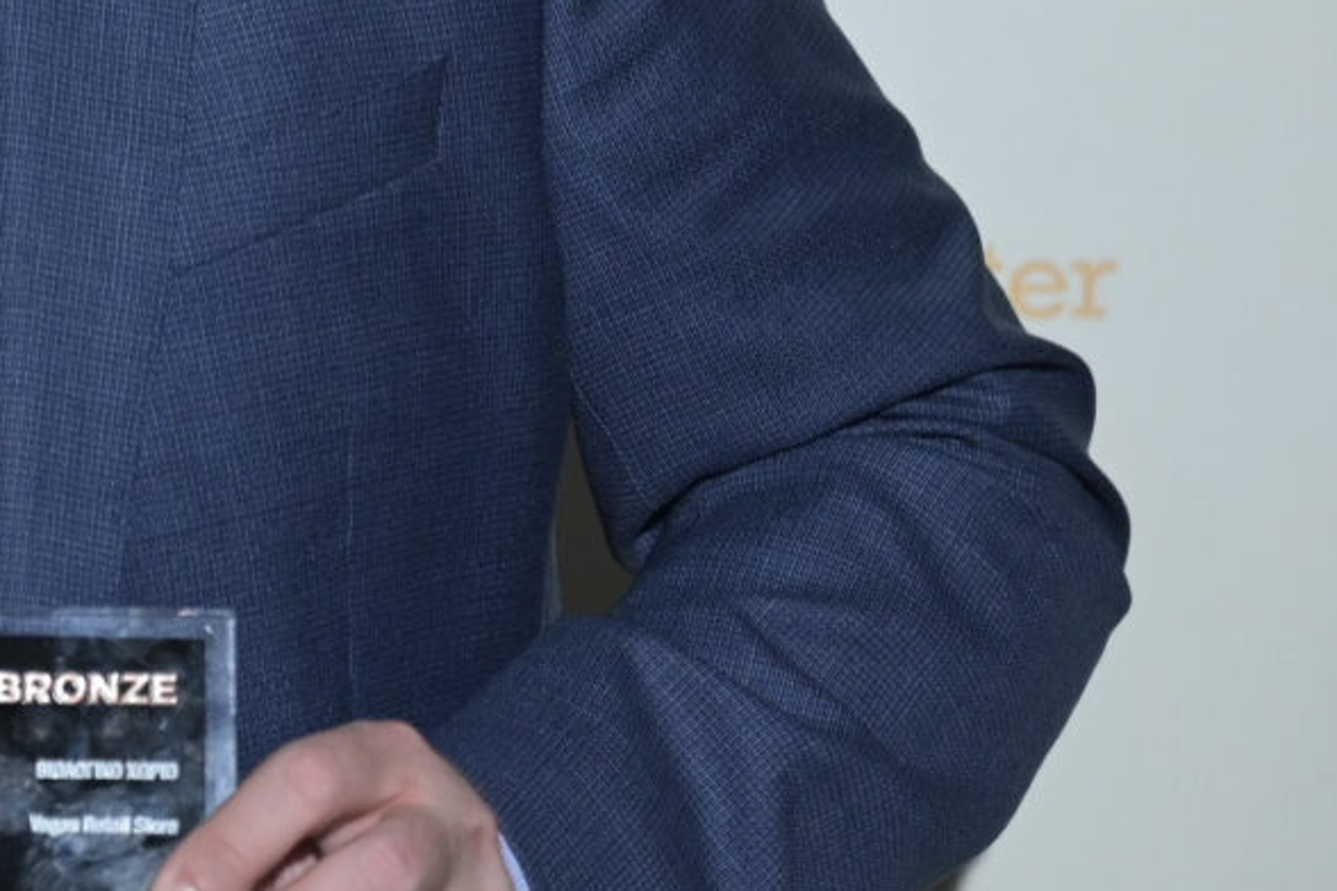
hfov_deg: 6.6
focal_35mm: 305
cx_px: -1339
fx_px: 11326
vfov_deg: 4.5
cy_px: 94
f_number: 2.8
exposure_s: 1/125
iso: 500
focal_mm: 70
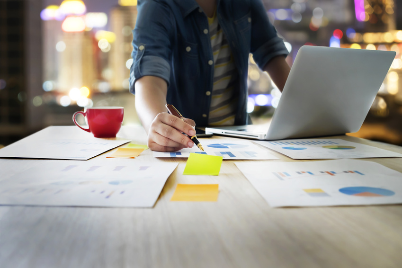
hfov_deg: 45.4
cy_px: 134
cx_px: 201
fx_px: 480
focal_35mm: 43
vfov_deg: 31.2
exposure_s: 1/125
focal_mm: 28.9
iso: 500
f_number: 3.6
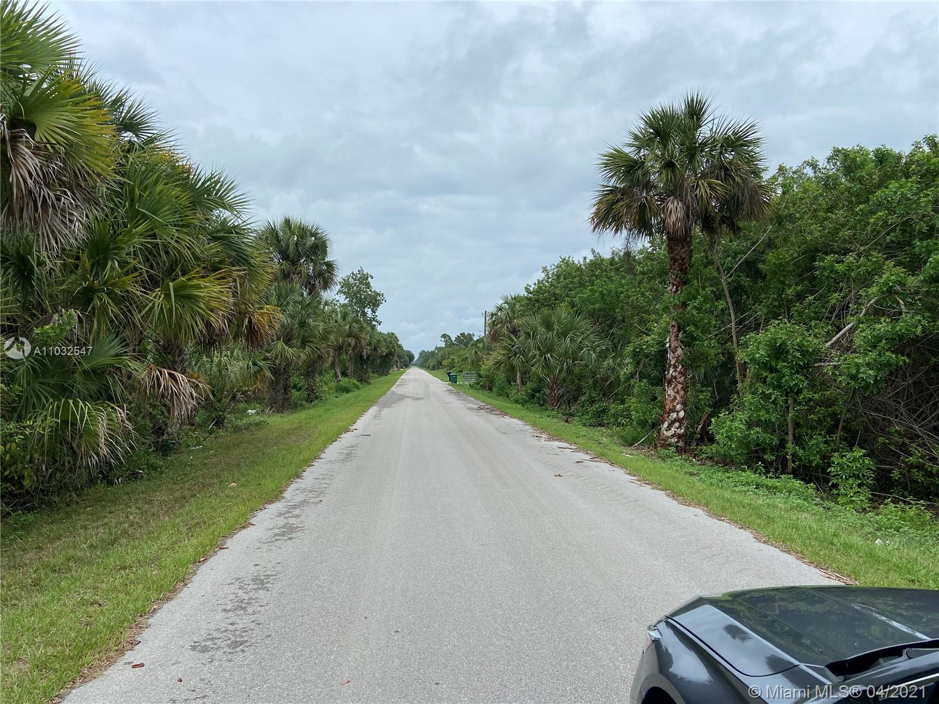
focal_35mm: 26
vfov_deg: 53.1
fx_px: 705
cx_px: 470
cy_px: 352
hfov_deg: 67.3
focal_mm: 4.25
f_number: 1.8
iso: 32
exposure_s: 1/2513
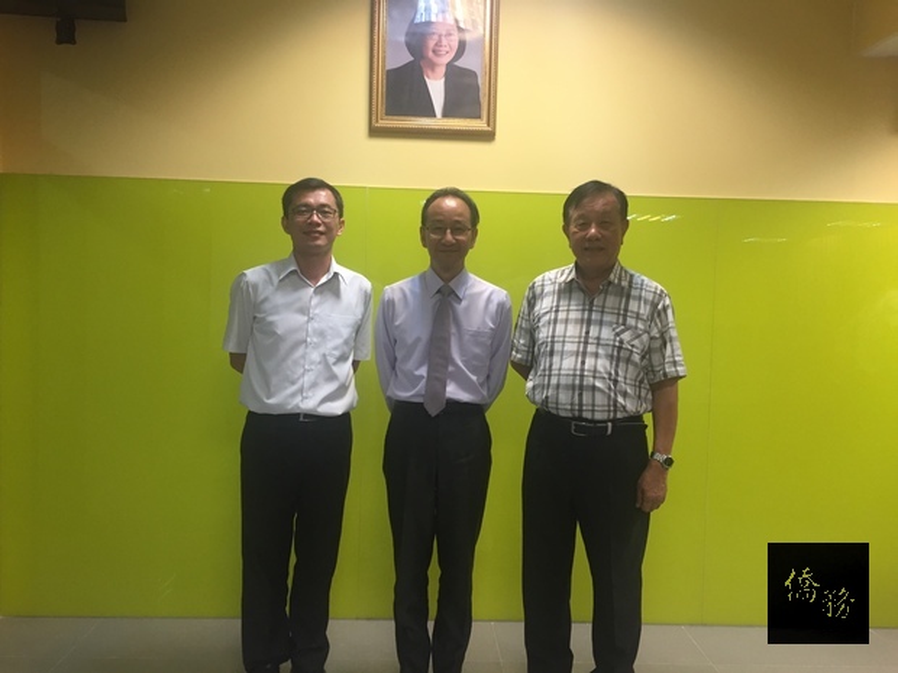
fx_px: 752
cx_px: 449
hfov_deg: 61.7
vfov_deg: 48.2
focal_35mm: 29
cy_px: 336
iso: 125
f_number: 2.2
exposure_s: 1/33
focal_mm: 4.15
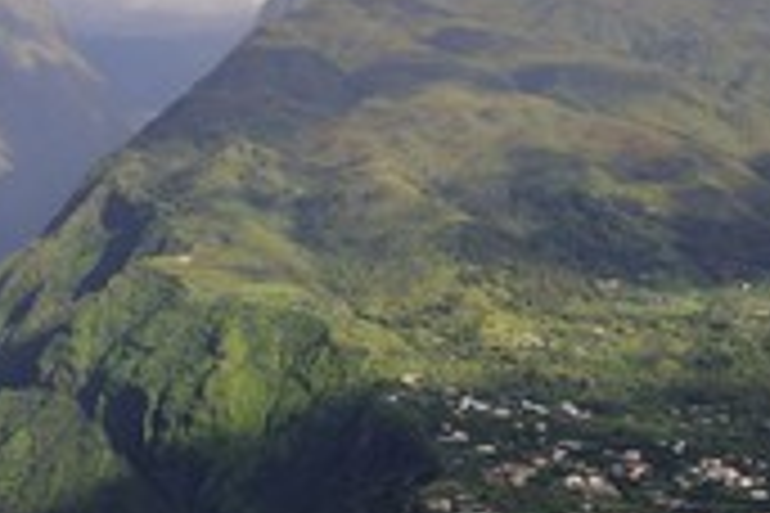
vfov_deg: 8.0
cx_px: 563
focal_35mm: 172
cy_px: 423
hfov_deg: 11.9
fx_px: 3679
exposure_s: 1/800
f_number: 7.1
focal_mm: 70
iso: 400
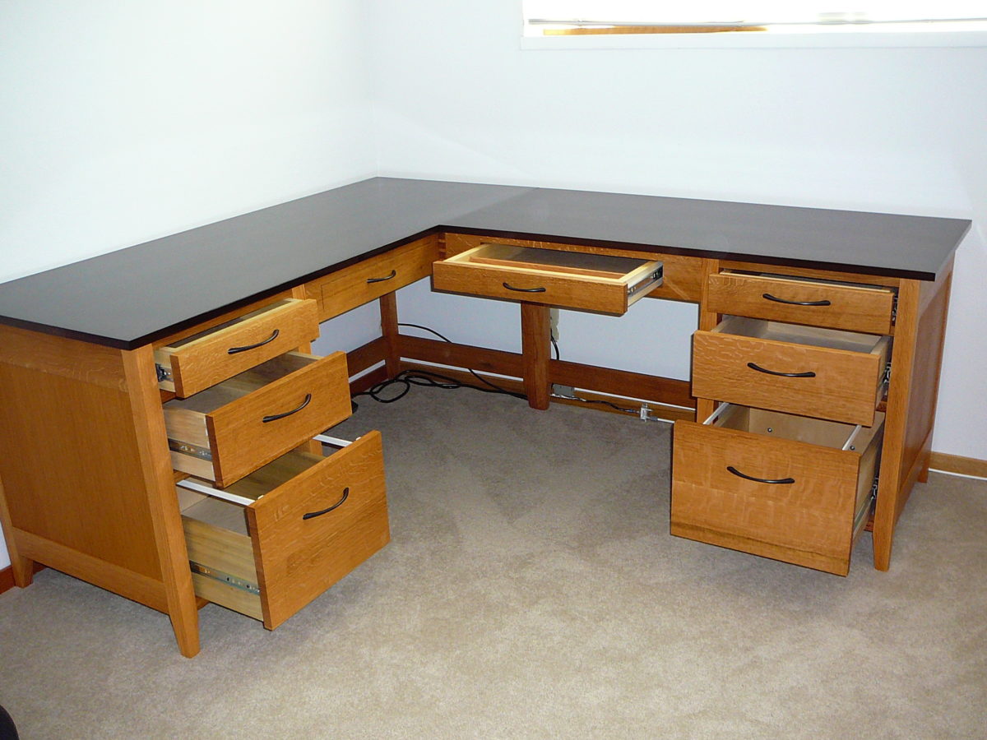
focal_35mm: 35
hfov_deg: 52.6
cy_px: 370
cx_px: 494
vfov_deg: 40.7
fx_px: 998
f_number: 2.8
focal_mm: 5.2
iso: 160
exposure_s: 1/30
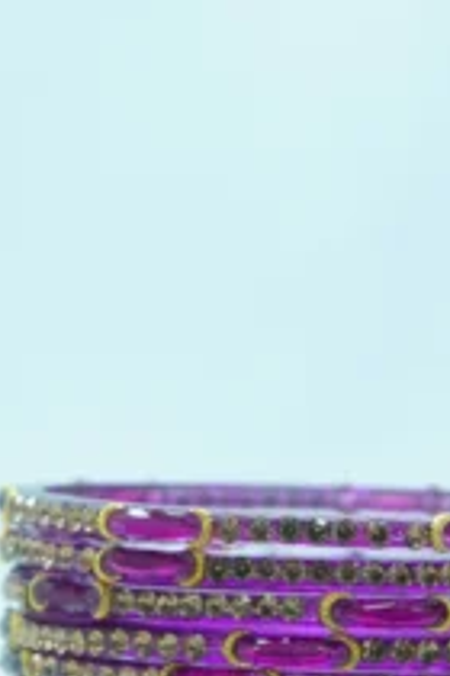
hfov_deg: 6.7
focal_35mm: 206
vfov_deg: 10.0
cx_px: 344
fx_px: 3862
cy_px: 431
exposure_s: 1/250
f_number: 5.6
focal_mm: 48
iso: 640
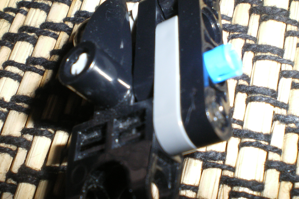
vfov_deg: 26.9
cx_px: 158
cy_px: 70
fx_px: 415
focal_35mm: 50
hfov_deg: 39.6
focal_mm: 6.3
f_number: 4.6
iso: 200
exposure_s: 1/50
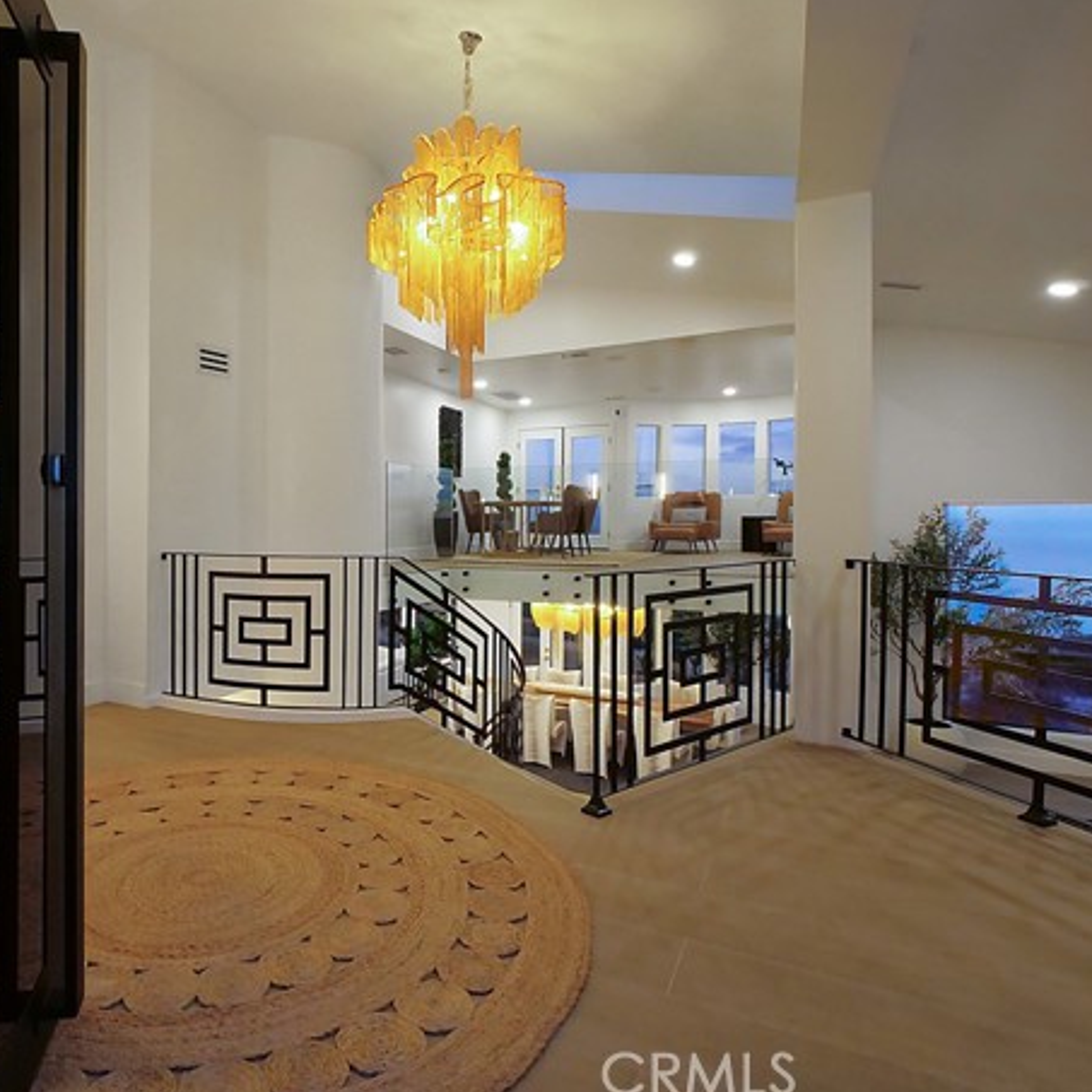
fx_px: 714
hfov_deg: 73.1
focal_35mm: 20
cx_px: 388
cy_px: 530
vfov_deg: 74.8
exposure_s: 1/50
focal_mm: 8
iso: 2500
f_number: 7.1
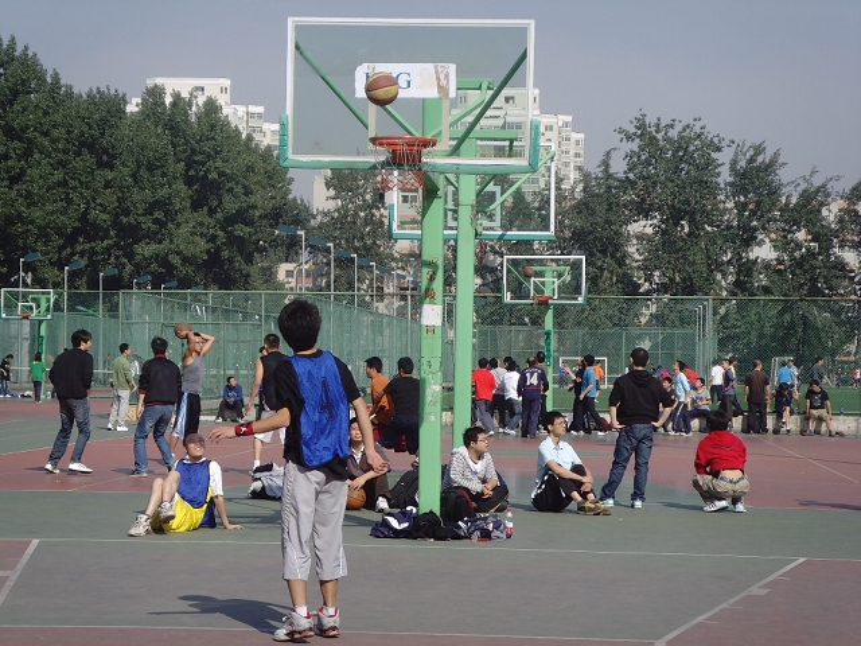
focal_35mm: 95
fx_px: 2363
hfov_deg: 20.7
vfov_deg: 15.6
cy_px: 323
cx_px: 430
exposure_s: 1/750
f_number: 4.4
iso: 80
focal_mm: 16
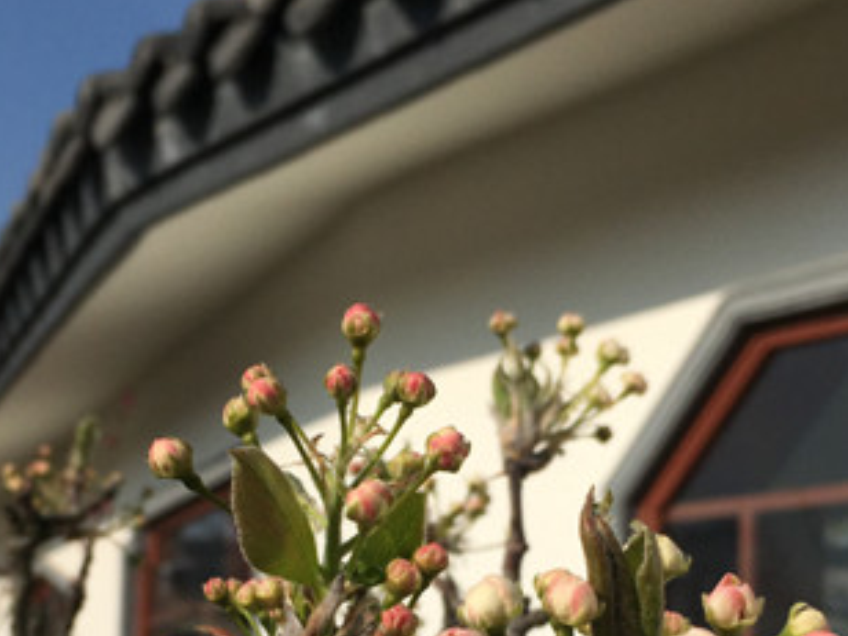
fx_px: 1617
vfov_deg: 21.5
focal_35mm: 66
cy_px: 621
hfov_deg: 29.4
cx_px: 418
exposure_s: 1/5128
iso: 25
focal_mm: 4.15
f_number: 2.2
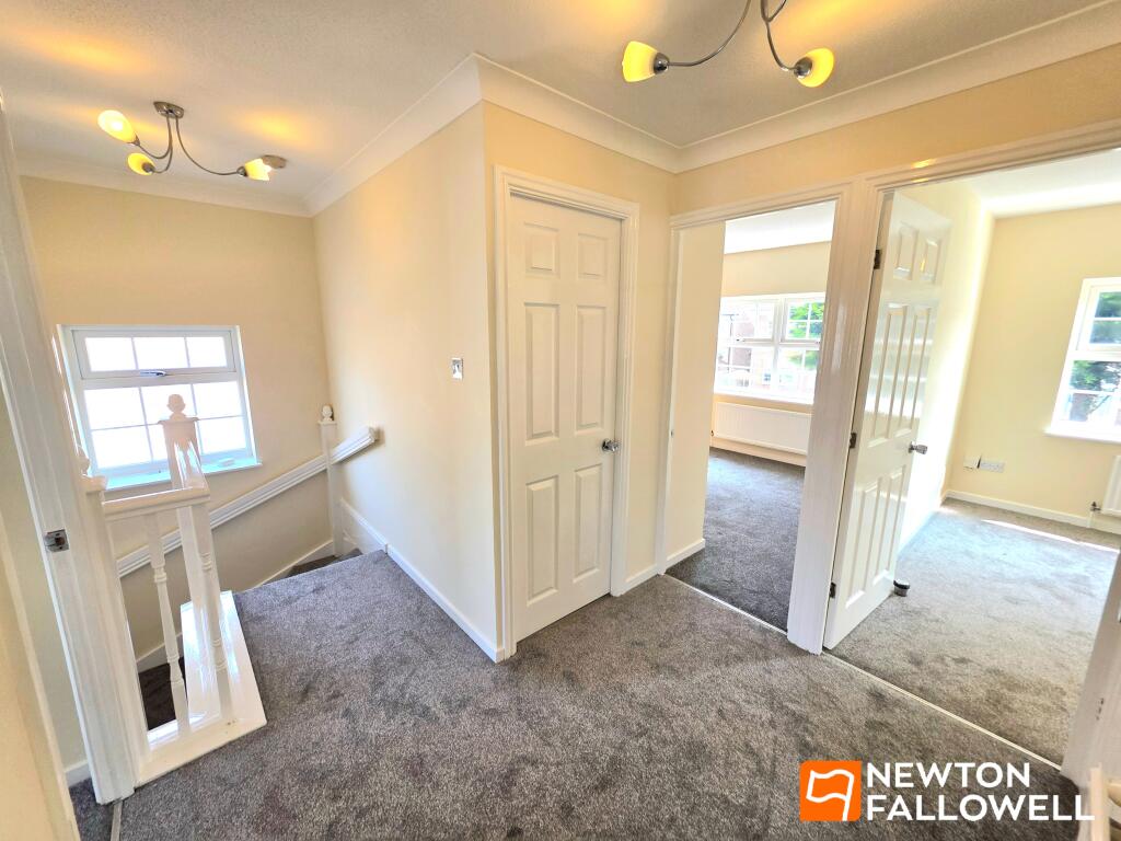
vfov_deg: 89.9
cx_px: 560
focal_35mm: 13
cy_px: 420
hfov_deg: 106.2
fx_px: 421
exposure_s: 1/112
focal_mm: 2.2
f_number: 1.9
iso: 40
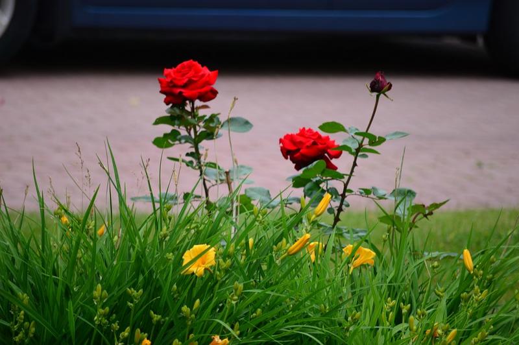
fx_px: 4321
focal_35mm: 300
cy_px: 172
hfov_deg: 6.9
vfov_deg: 4.6
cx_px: 260
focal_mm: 200
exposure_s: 1/100
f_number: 5.6
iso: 100
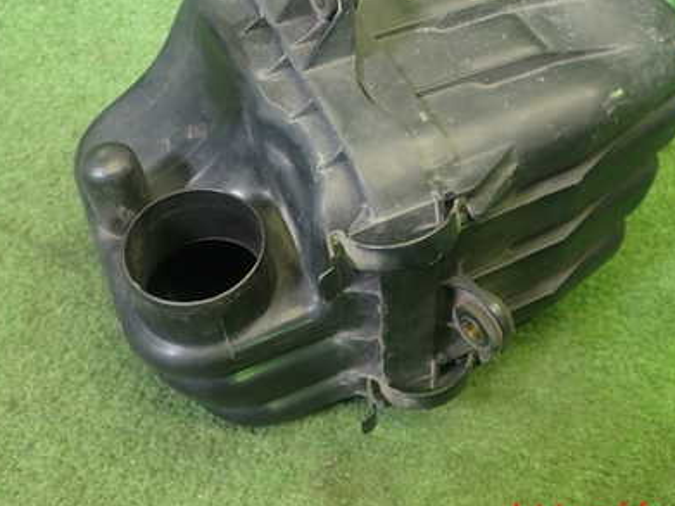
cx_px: 385
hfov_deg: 41.2
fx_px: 897
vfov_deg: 31.2
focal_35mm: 46
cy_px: 154
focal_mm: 5.4
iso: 200
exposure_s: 1/30
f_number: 2.3
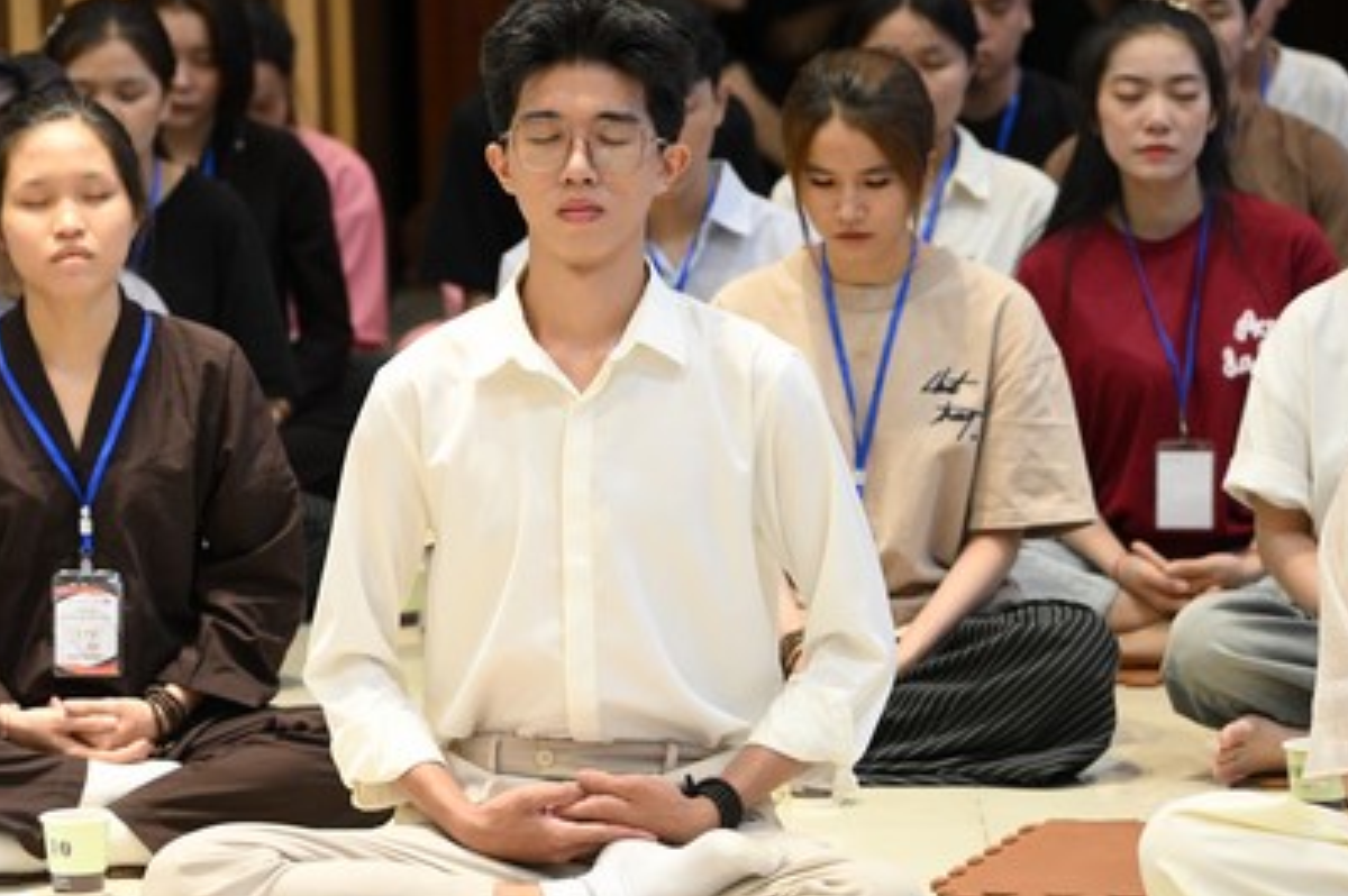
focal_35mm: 195
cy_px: 446
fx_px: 7295
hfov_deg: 10.6
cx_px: 522
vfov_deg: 7.0
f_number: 4
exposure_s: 1/160
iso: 3200
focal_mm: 120
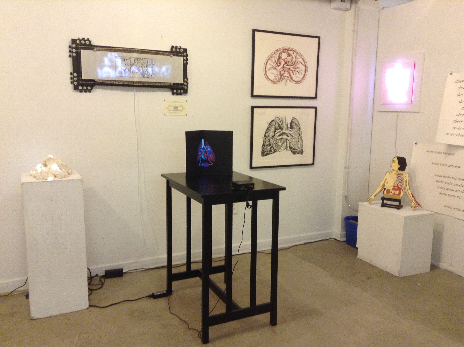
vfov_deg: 42.8
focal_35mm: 33
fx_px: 442
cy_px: 174
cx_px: 232
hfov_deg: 55.4
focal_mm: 3.3
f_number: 2.4
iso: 125
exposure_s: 1/24
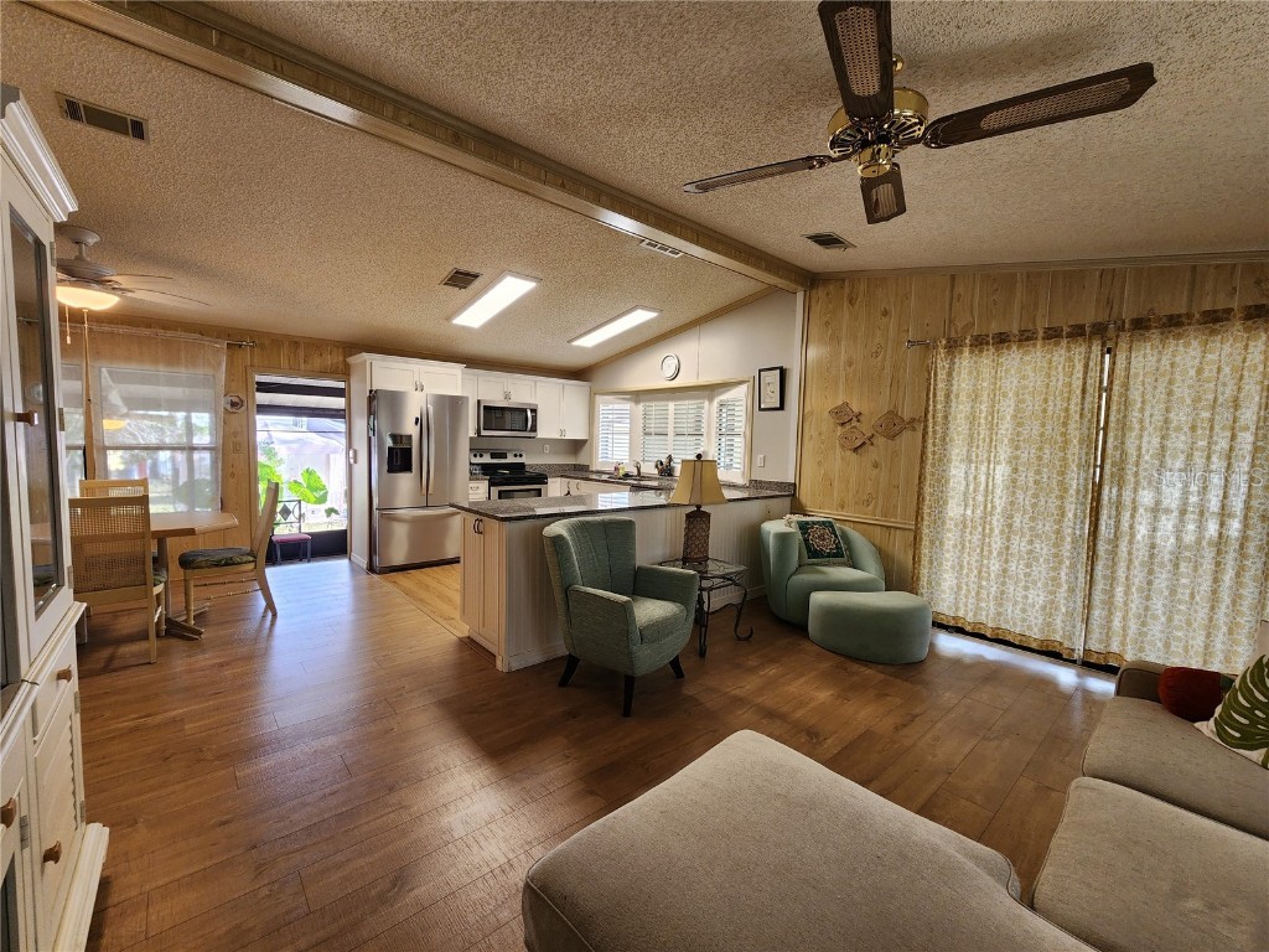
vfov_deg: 89.9
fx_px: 477
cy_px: 476
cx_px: 634
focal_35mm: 13
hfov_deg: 106.2
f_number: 2.2
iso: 160
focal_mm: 2.2
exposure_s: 1/60
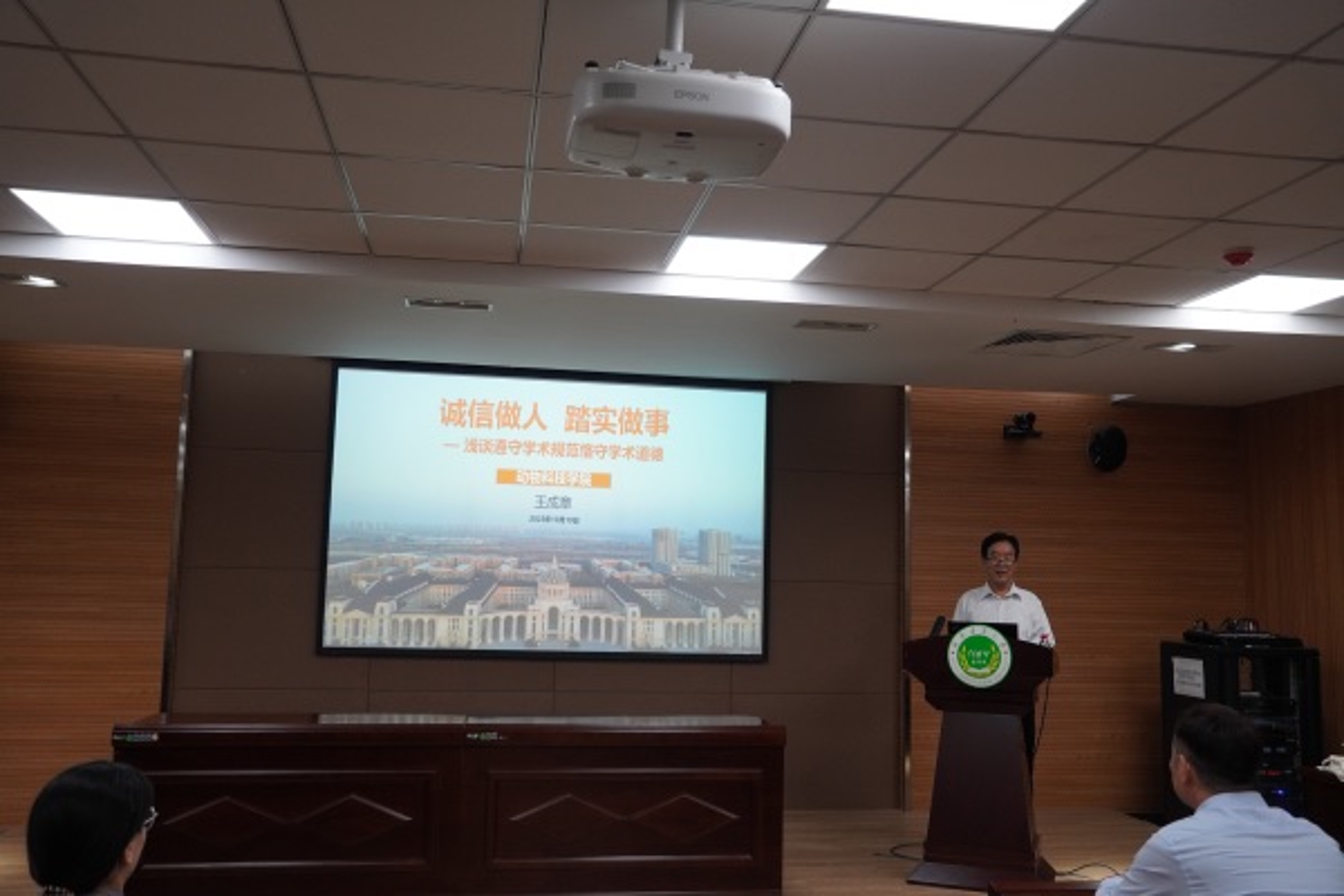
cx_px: 672
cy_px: 448
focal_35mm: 32
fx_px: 1176
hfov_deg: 59.5
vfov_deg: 41.7
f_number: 4
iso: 800
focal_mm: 21
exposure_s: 1/160
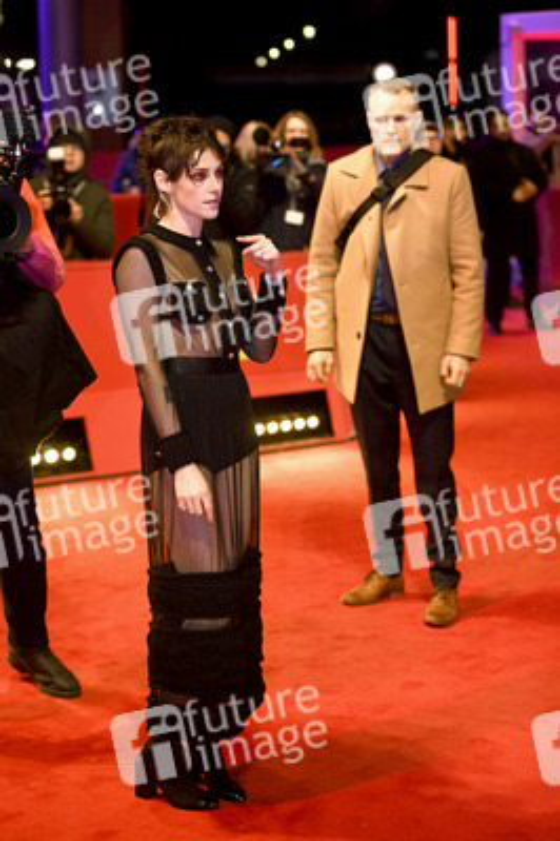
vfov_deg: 28.9
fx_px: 1636
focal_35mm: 70
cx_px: 280
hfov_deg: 19.4
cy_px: 420
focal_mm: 70
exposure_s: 1/400
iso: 1250
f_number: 3.2
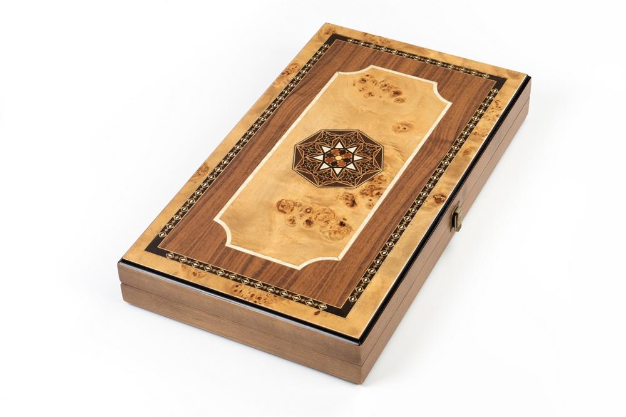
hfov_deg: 28.9
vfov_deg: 19.4
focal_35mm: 70
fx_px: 1217
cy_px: 208
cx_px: 313
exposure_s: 1/160
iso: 200
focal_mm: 70
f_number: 22
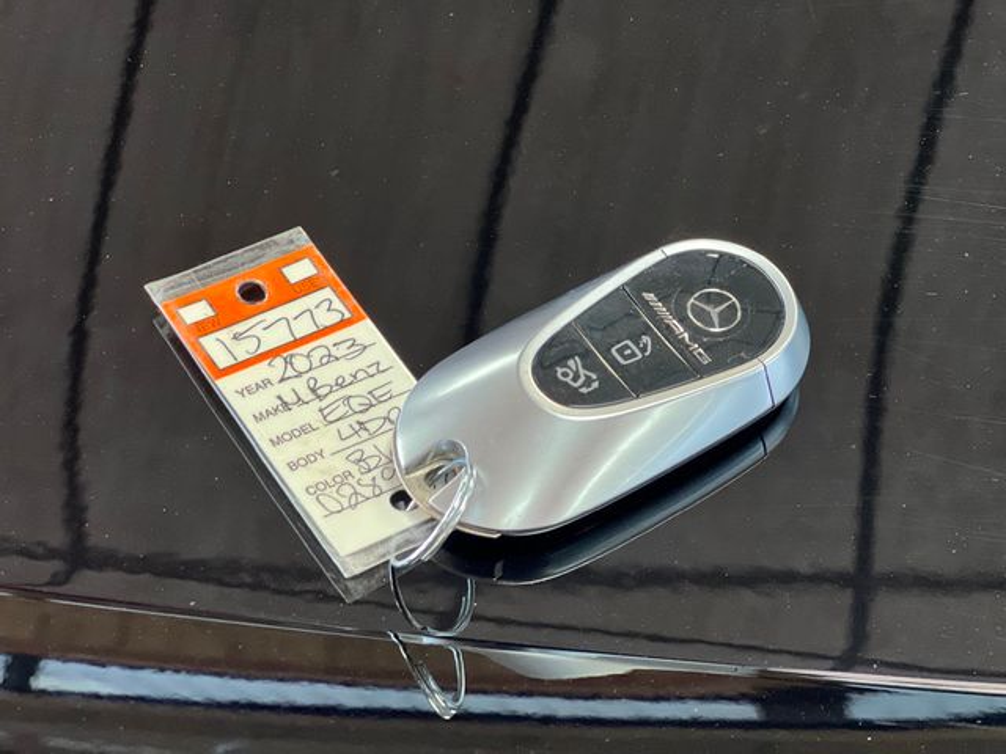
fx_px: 2238
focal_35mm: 77
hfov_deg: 25.3
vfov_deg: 19.1
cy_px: 377
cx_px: 503
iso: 320
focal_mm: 9
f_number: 2.8
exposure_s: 1/38
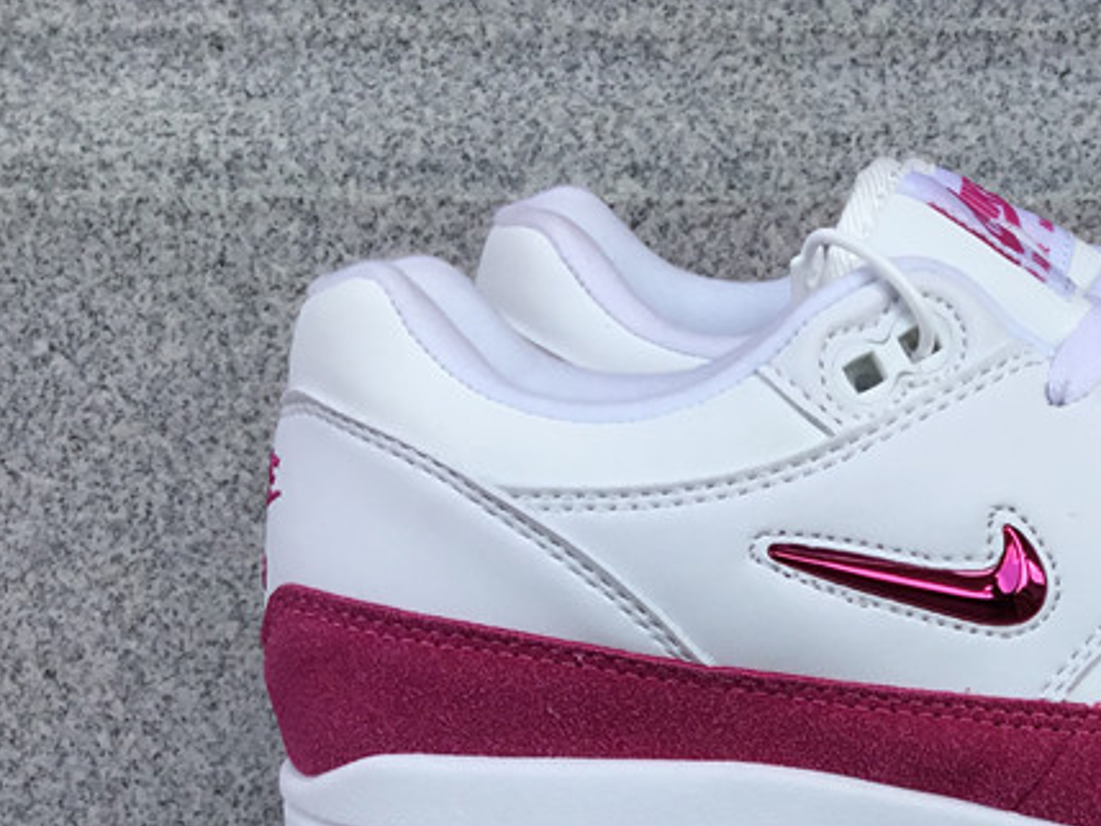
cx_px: 1091
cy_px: 856
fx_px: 2068
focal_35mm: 65
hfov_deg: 28.1
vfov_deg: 21.7
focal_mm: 3.3
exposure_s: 1/562
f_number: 2.4
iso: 25
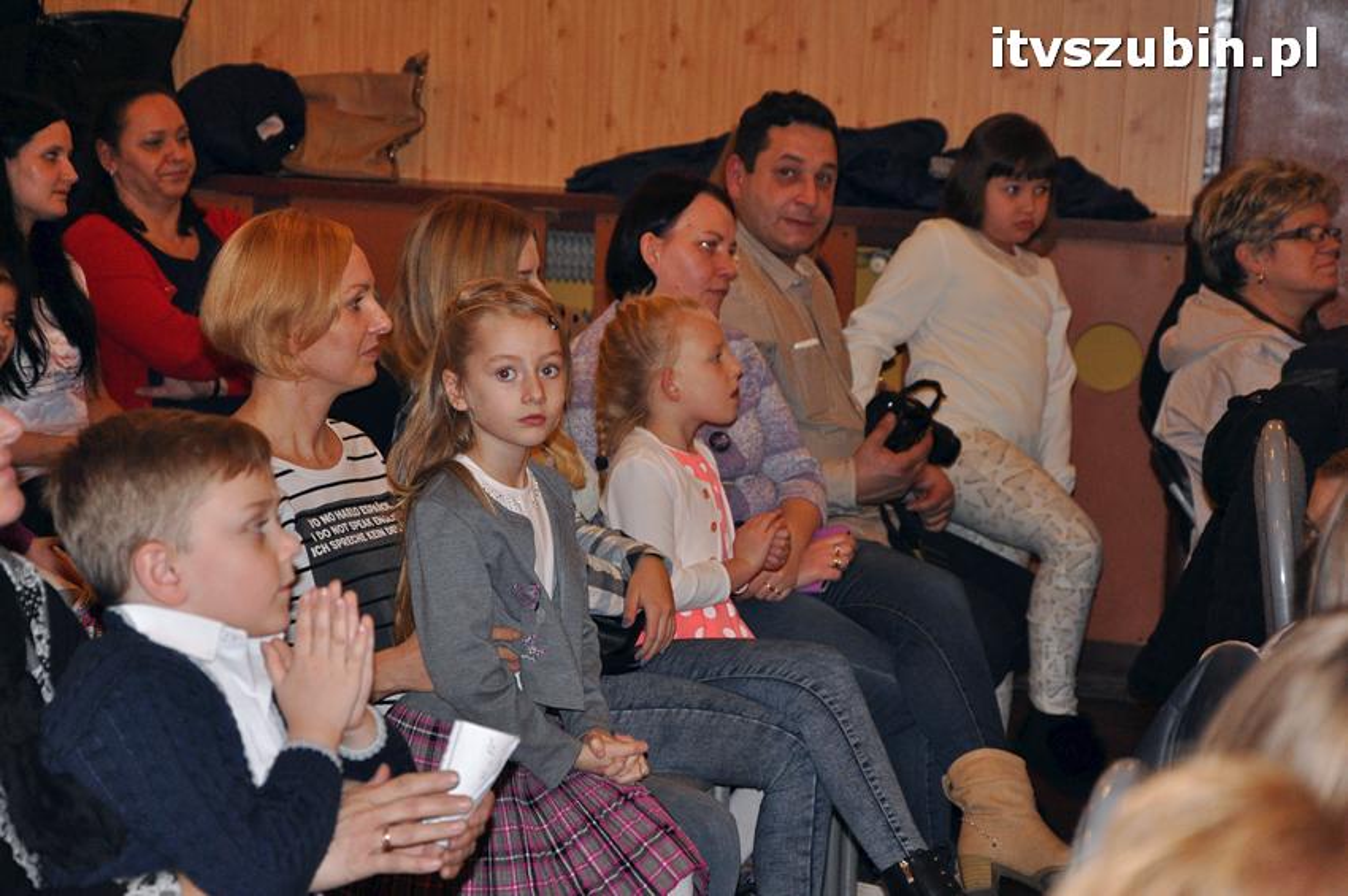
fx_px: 3928
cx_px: 674
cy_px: 448
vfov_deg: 13.0
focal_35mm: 105
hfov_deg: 19.5
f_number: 5.3
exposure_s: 1/60
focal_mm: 70
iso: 1250
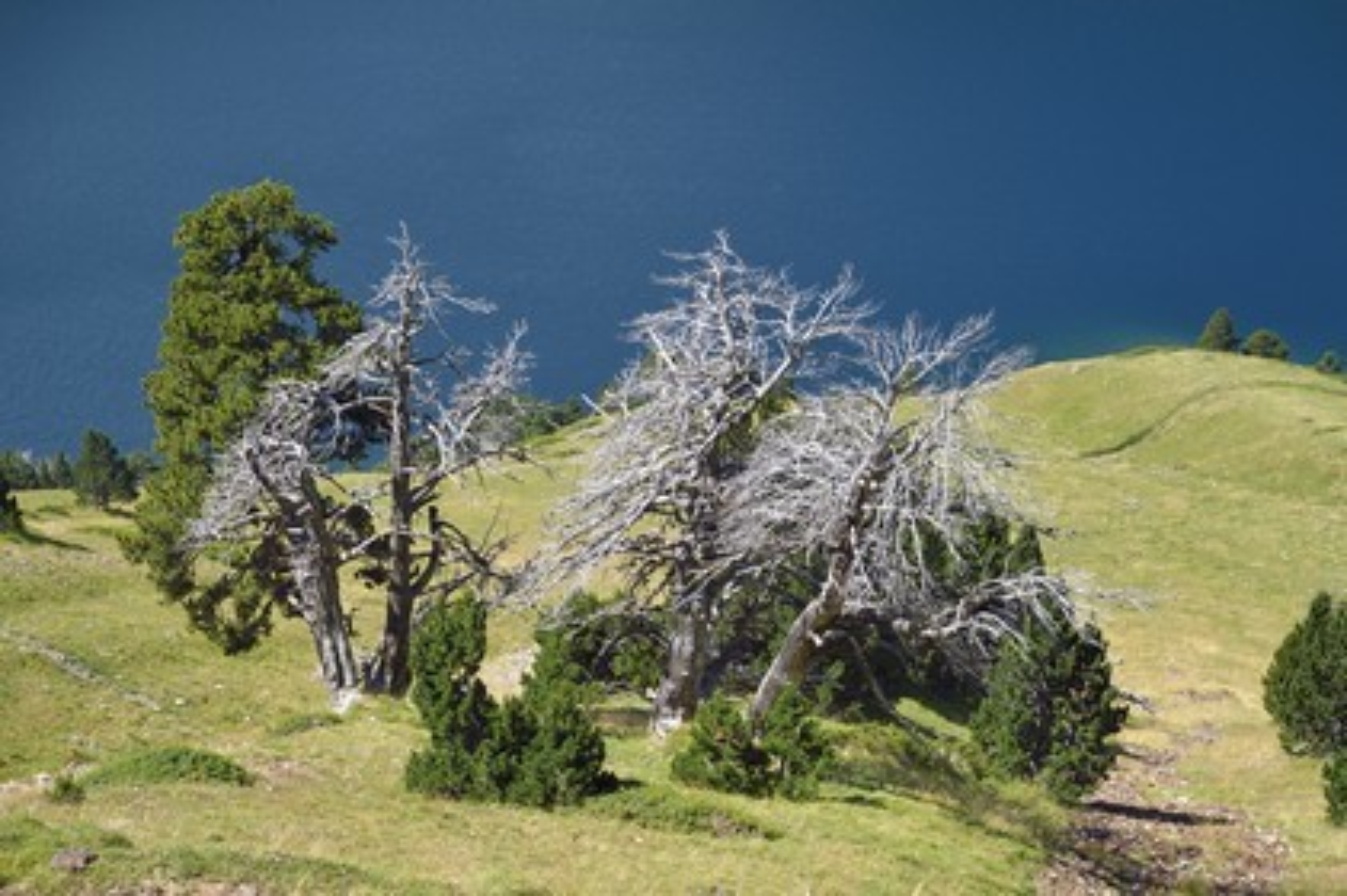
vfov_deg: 19.4
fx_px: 2617
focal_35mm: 70
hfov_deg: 28.9
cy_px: 448
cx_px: 674
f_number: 10
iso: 200
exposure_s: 1/320
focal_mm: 70
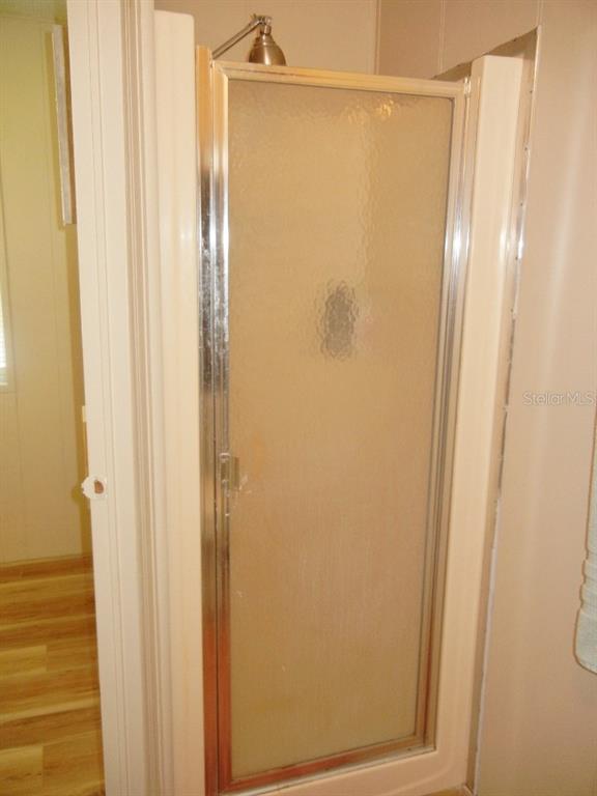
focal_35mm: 30
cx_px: 298
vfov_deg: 60.0
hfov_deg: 46.8
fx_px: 690
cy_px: 398
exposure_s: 1/30
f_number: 3.5
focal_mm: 5.4
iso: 200
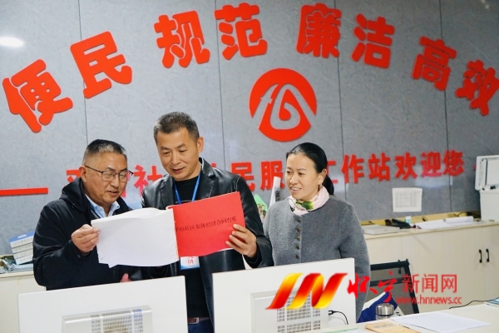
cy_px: 166
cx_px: 250
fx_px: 721
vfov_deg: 26.0
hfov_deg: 38.2
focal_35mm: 52
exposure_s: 1/160
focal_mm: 52
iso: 6400
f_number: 4
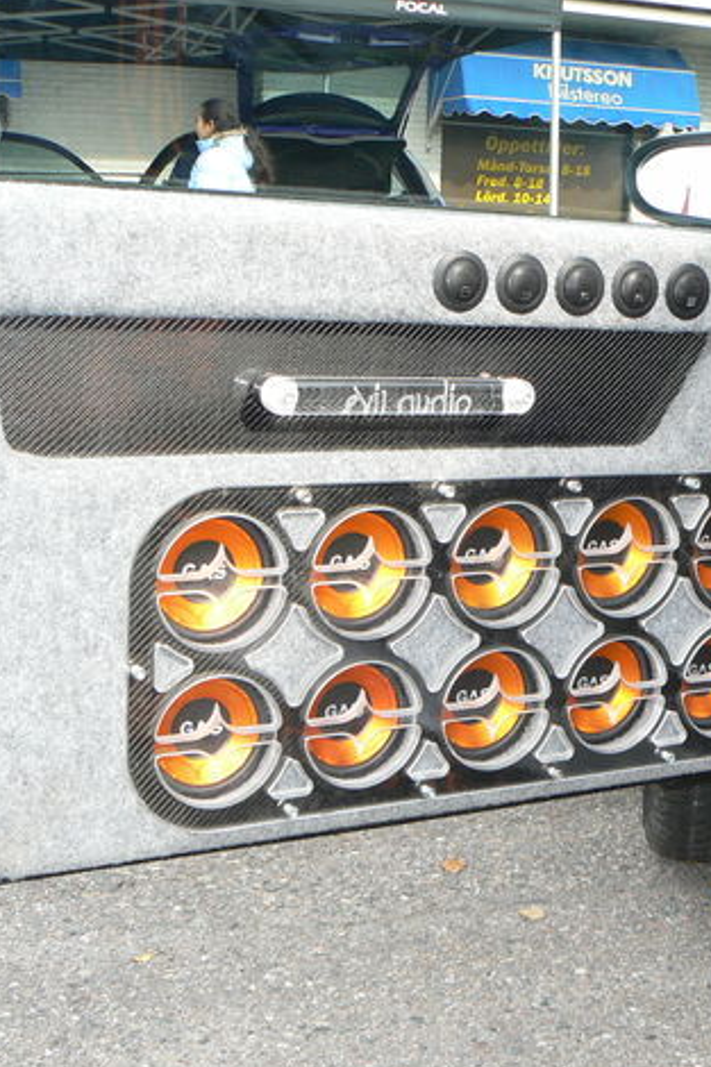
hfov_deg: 26.3
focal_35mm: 51
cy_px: 534
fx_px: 1512
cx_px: 482
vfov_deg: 38.9
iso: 80
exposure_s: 1/125
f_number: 4.5
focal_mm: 6
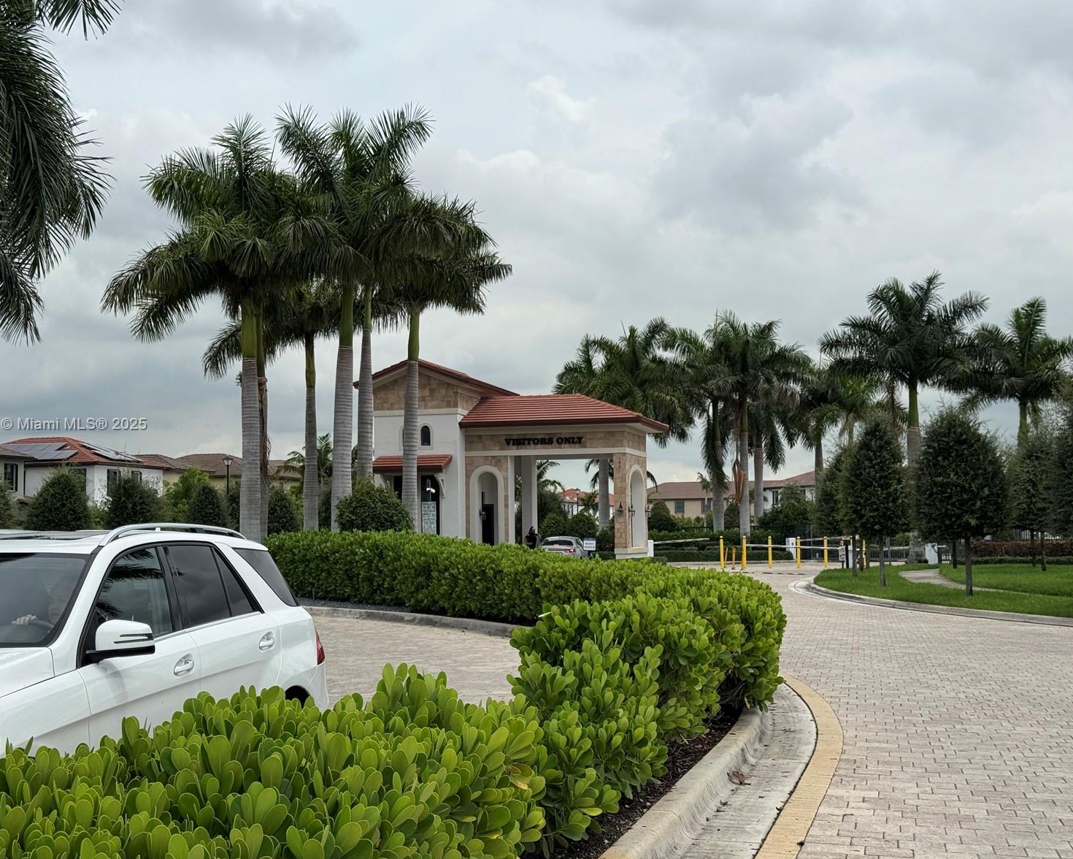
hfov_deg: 36.6
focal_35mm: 51
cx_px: 497
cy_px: 425
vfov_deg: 29.7
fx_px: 1620
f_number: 1.78
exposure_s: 1/7143
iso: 64
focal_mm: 6.76
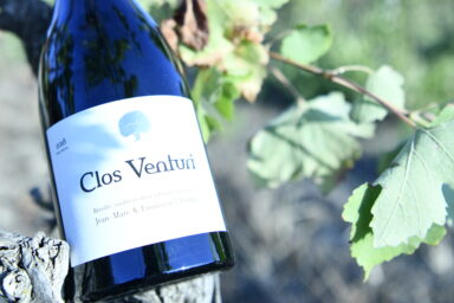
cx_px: 166
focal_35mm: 50
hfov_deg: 39.3
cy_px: 85
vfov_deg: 26.7
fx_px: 631
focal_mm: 32
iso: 1250
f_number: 2.8
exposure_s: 1/8000
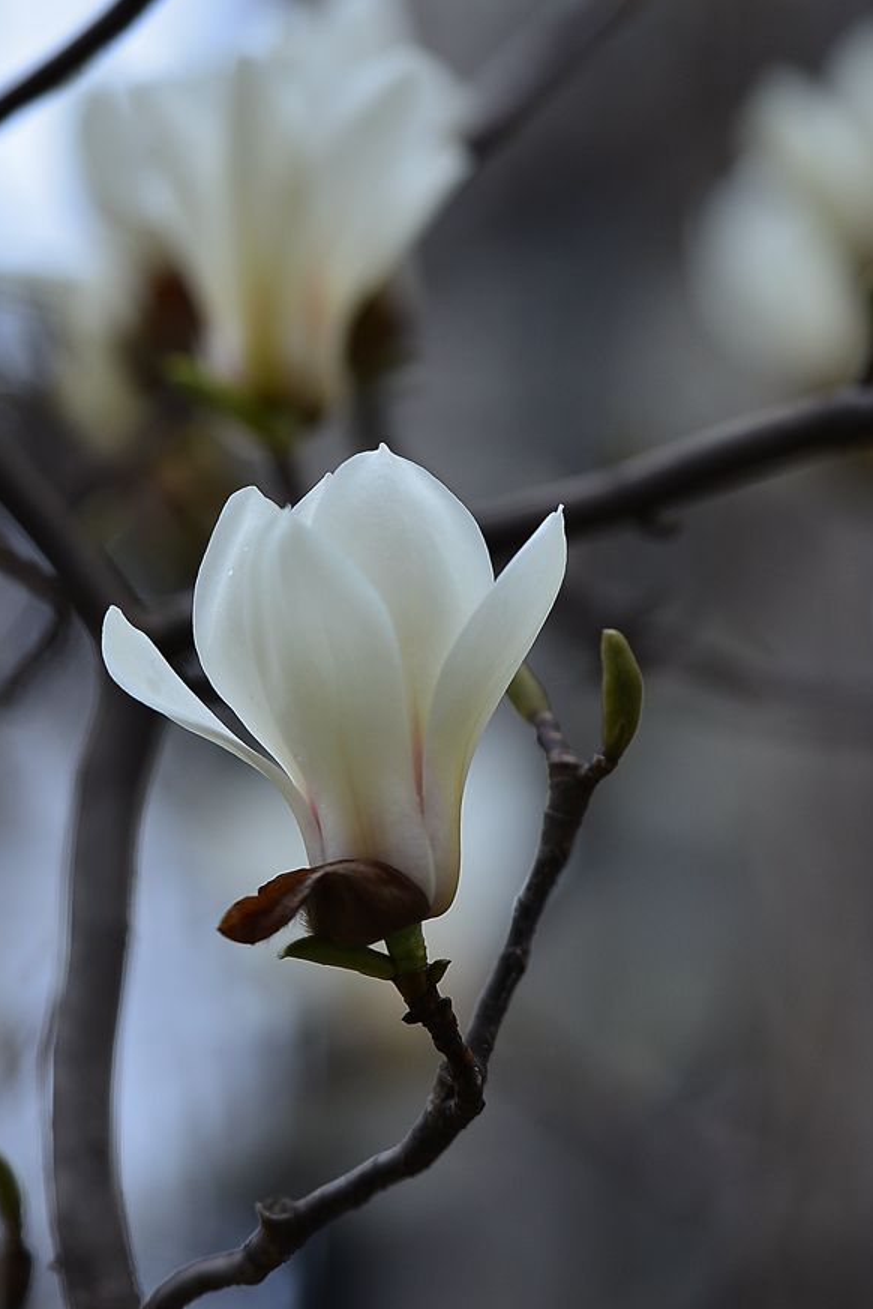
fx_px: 10394
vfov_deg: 7.2
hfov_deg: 4.8
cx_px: 165
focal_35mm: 286
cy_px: 664
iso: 320
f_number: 2.8
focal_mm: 185
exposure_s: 1/200
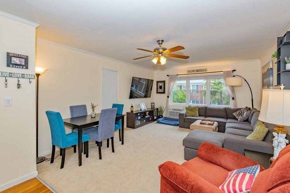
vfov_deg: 73.7
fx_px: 129
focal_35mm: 16
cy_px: 96
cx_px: 145
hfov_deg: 96.7
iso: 250
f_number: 8
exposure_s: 1/80
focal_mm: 16
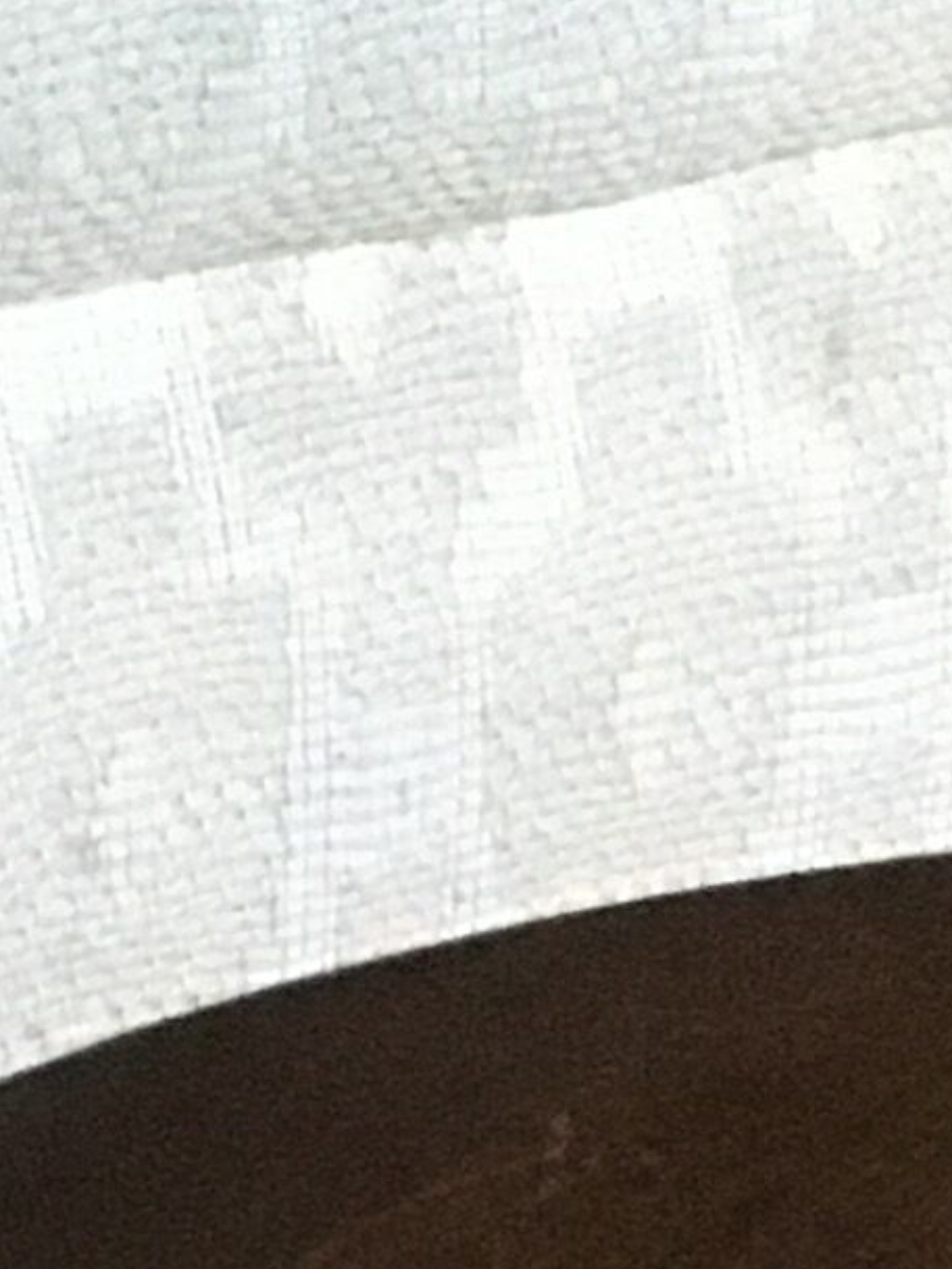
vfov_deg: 8.4
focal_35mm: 192
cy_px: 3999
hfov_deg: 7.7
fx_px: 7038
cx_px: 881
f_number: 2.2
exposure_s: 1/17
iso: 320
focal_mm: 4.15
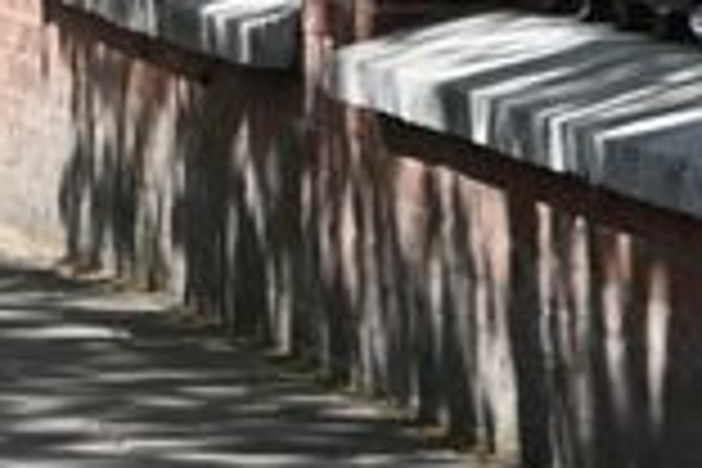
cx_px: 1899
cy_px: -9
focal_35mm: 577
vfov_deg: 2.4
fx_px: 11251
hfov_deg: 3.5
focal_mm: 75
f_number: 13
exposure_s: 1/250
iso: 500
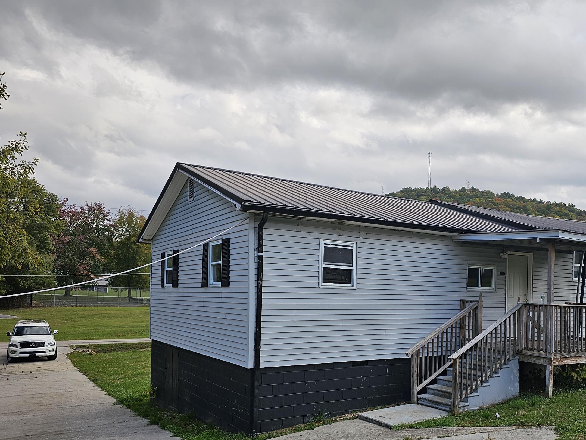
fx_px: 542
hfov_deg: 55.4
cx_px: 401
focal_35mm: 32
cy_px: 300
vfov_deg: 43.4
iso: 10
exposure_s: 1/392
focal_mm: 6.3
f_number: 1.7
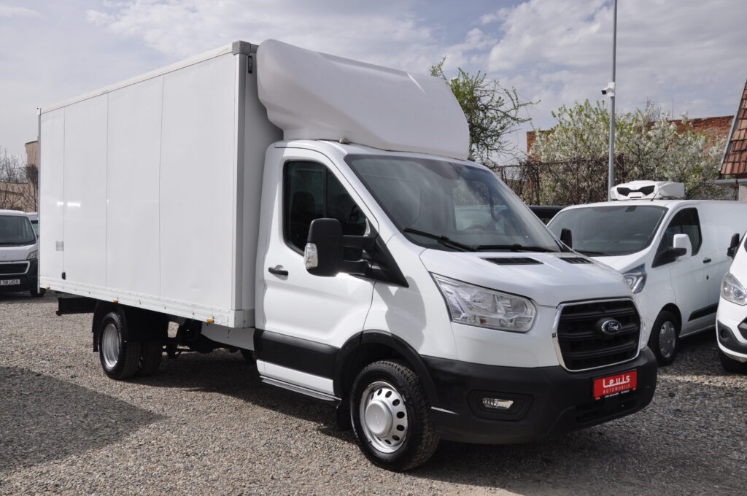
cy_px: 248
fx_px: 746
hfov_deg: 53.2
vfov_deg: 36.8
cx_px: 374
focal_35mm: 36
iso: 400
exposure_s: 1/400
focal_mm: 24
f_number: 10
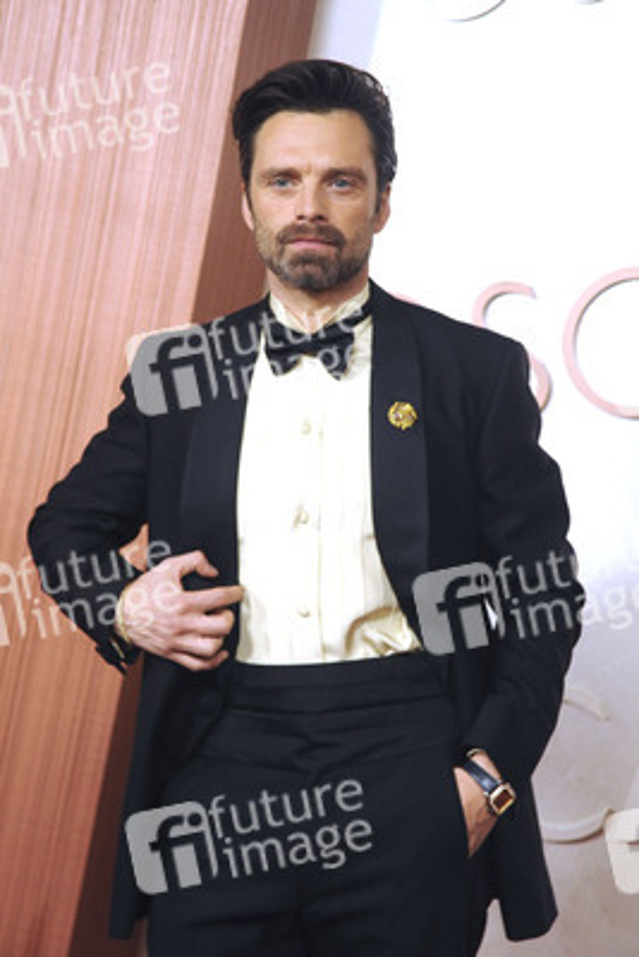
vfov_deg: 21.5
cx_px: 320
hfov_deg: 14.4
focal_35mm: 95
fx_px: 2527
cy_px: 478
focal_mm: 95
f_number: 6.3
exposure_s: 1/250
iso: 2500
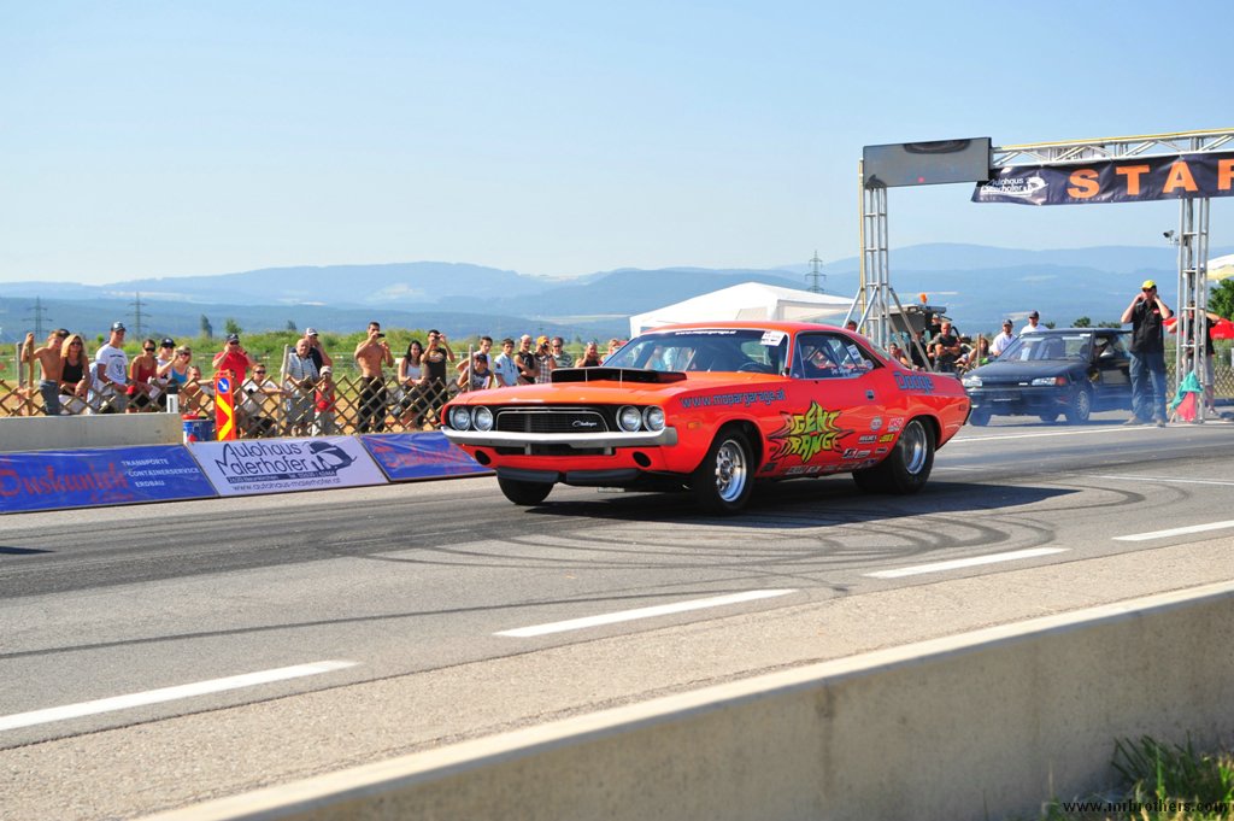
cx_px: 617
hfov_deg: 28.9
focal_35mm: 70
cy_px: 410
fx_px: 2397
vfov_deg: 19.4
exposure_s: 1/800
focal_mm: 70
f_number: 5.6
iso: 200
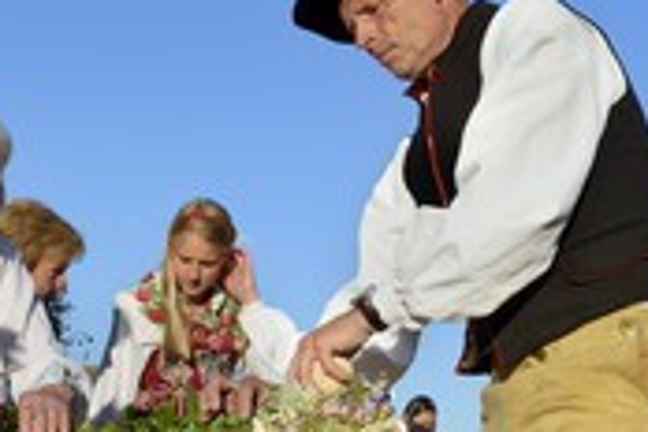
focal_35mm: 87
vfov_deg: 15.7
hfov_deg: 23.2
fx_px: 1566
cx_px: 168
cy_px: 283
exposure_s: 1/320
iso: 200
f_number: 13
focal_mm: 36
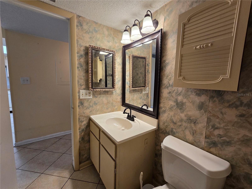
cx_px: 126
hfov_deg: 106.2
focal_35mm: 13
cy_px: 94
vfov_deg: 89.9
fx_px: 95
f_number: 2.2
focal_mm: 2.2
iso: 100
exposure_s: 1/60
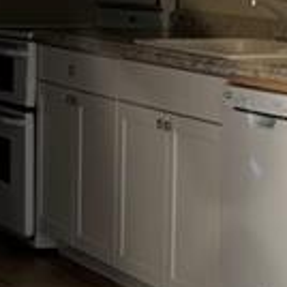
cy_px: 163
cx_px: -30
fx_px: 1782
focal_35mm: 190
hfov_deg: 9.1
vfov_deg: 9.2
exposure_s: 1/121
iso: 64
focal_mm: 6.76
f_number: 1.78
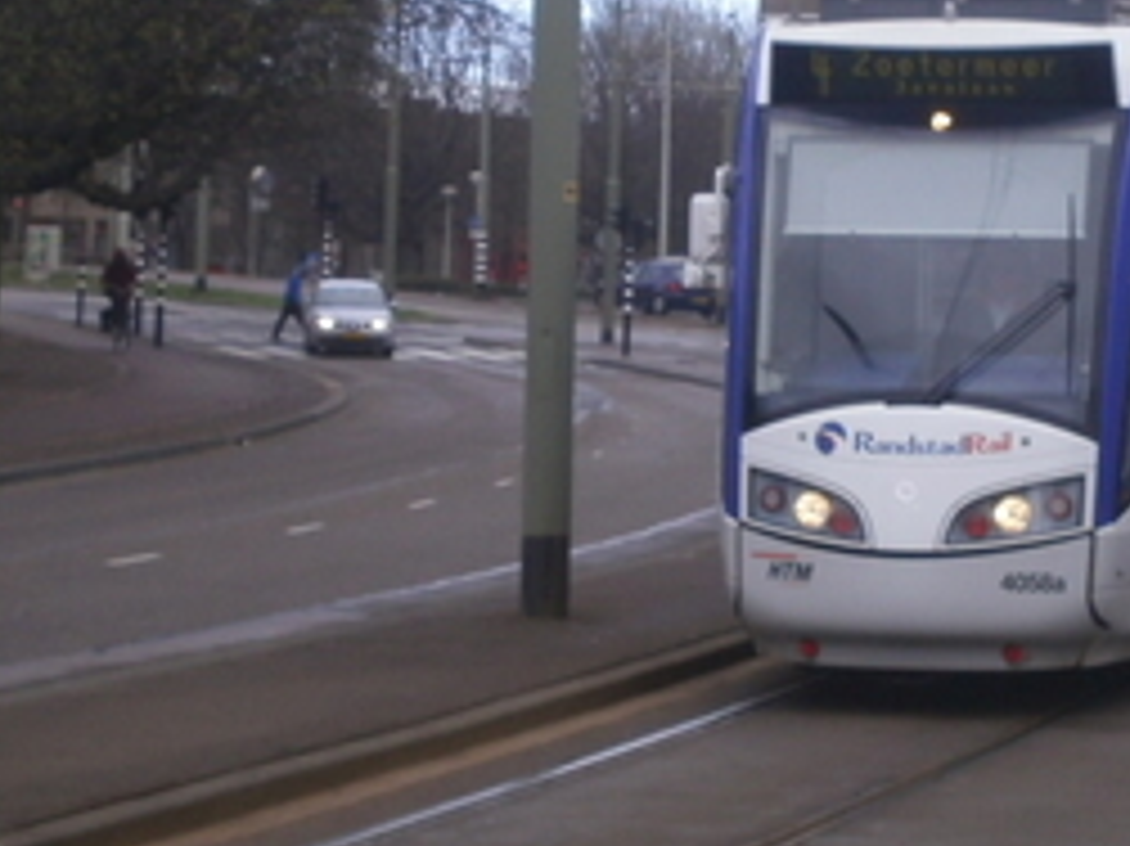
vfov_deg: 10.5
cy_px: 261
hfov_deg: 14.0
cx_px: 824
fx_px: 4601
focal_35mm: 141
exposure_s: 1/160
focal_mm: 10.3
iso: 100
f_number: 5.9
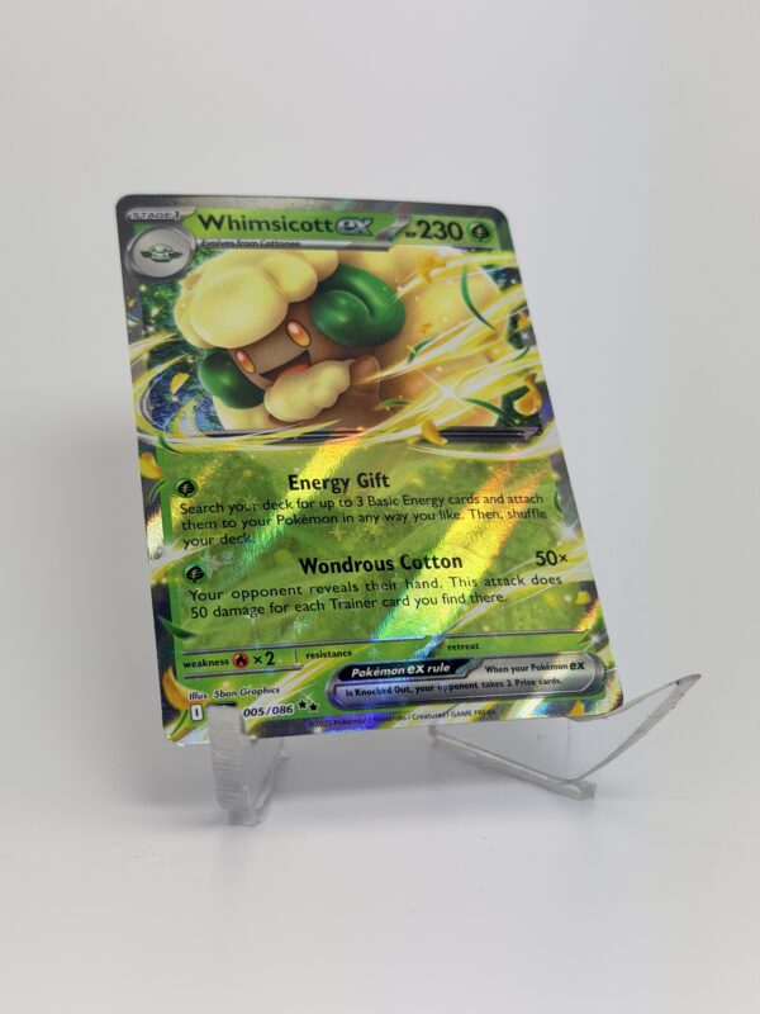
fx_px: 1405
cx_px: 380
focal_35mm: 48
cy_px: 507
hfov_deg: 30.3
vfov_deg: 39.7
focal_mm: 6.76
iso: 64
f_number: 1.78
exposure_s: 1/928
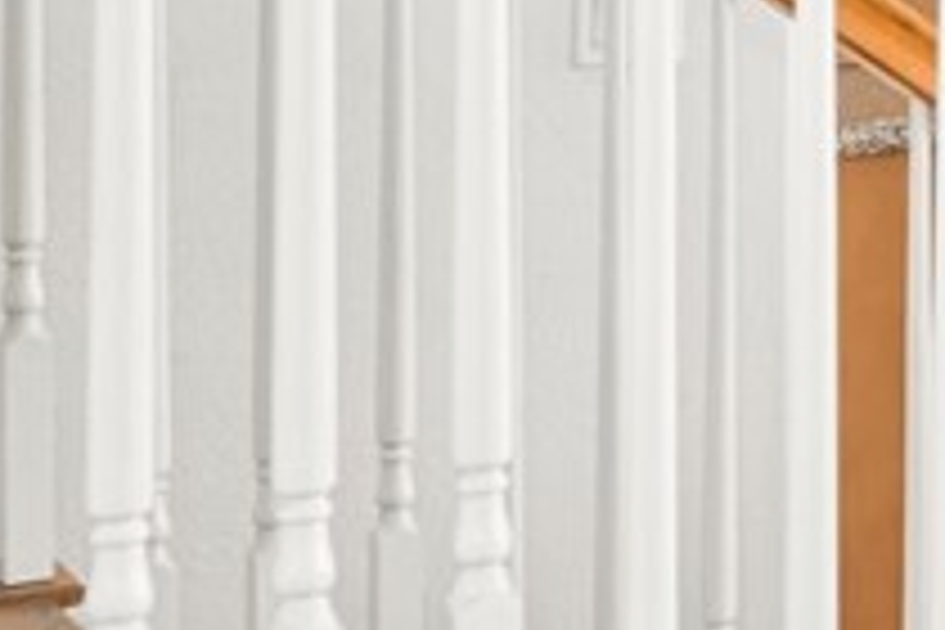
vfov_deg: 11.3
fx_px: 3071
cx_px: 2254
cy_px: -272
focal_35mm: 117
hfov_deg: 13.2
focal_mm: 24
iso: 80
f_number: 6.3
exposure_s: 1/20
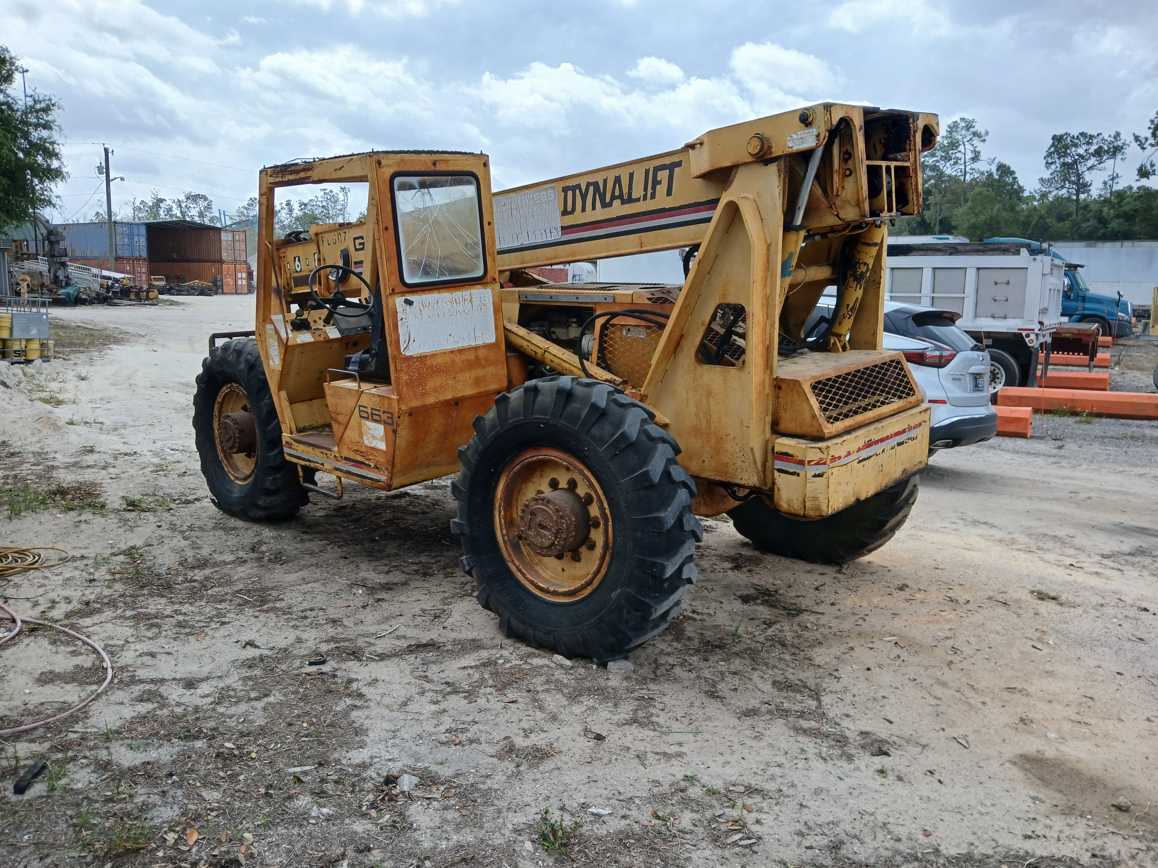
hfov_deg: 67.3
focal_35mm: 26
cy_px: 434
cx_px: 579
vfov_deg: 53.1
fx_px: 870
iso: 20
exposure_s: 1/309
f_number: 1.8
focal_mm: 3.98
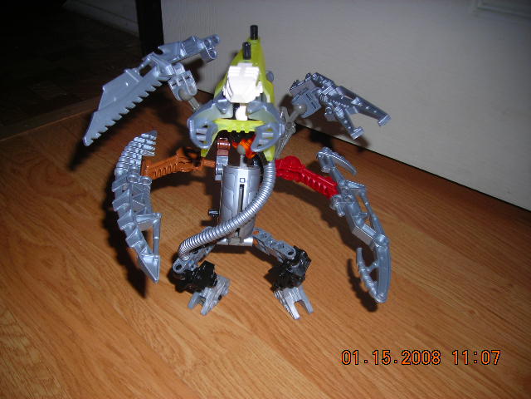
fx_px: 583
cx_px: 266
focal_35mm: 38
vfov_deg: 37.7
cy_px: 200
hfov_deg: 49.0
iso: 50
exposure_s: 1/60.1
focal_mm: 6.3
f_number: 6.4
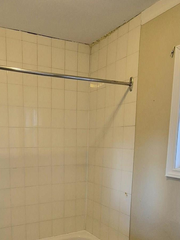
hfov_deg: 42.8
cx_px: 73
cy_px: 177
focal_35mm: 33
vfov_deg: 53.2
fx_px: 229
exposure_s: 1/60.2
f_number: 2.2
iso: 200
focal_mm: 1.74
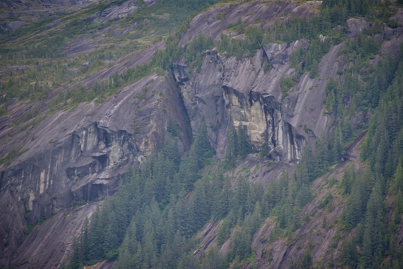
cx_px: 202
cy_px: 134
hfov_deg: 9.4
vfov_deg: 6.2
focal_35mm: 220
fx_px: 2463
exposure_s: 1/500
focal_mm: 220
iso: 500
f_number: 5.3
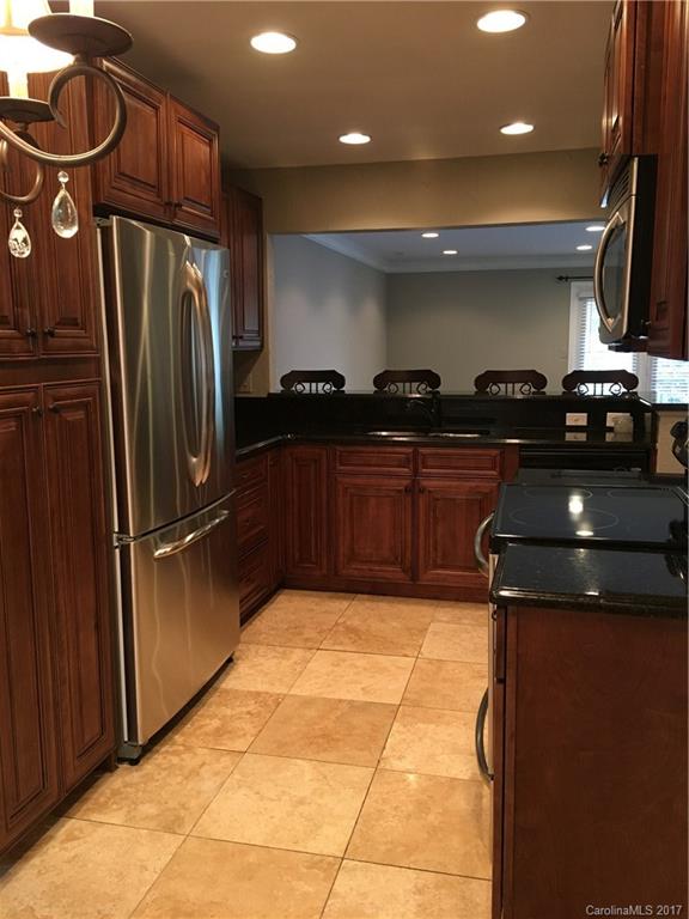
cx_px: 344
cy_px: 460
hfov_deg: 48.2
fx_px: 770
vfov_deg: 61.7
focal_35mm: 29
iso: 125
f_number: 2.2
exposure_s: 1/30
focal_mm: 4.15
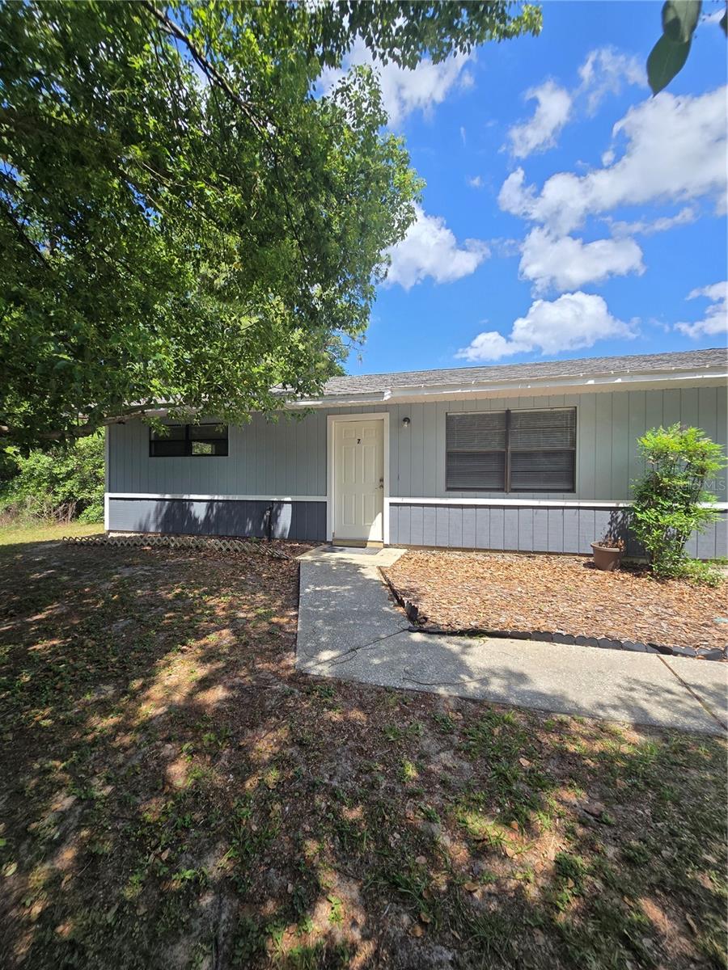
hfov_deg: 89.9
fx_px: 365
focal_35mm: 13
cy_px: 485
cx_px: 364
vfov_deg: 106.2
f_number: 2.2
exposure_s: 1/1199
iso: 50
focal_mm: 2.2
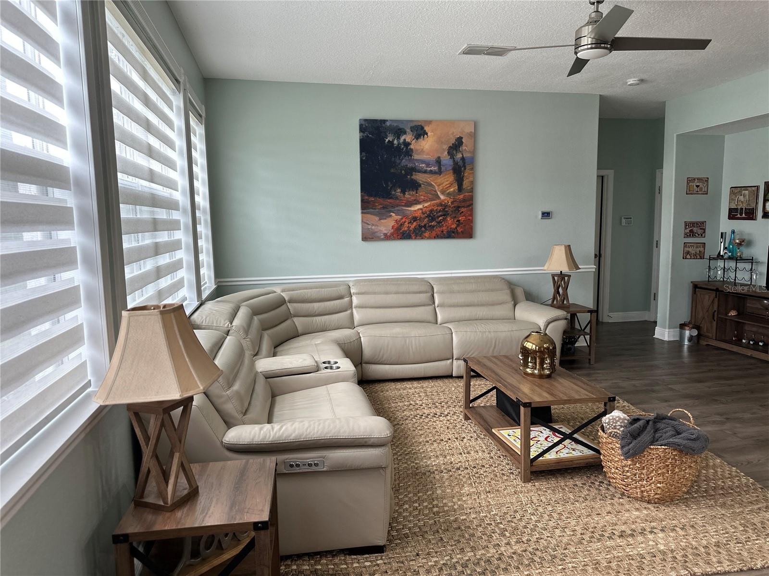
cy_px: 288
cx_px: 384
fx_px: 533
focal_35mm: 24
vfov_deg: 56.8
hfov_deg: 71.6
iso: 160
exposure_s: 1/121
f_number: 1.78
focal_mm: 6.86
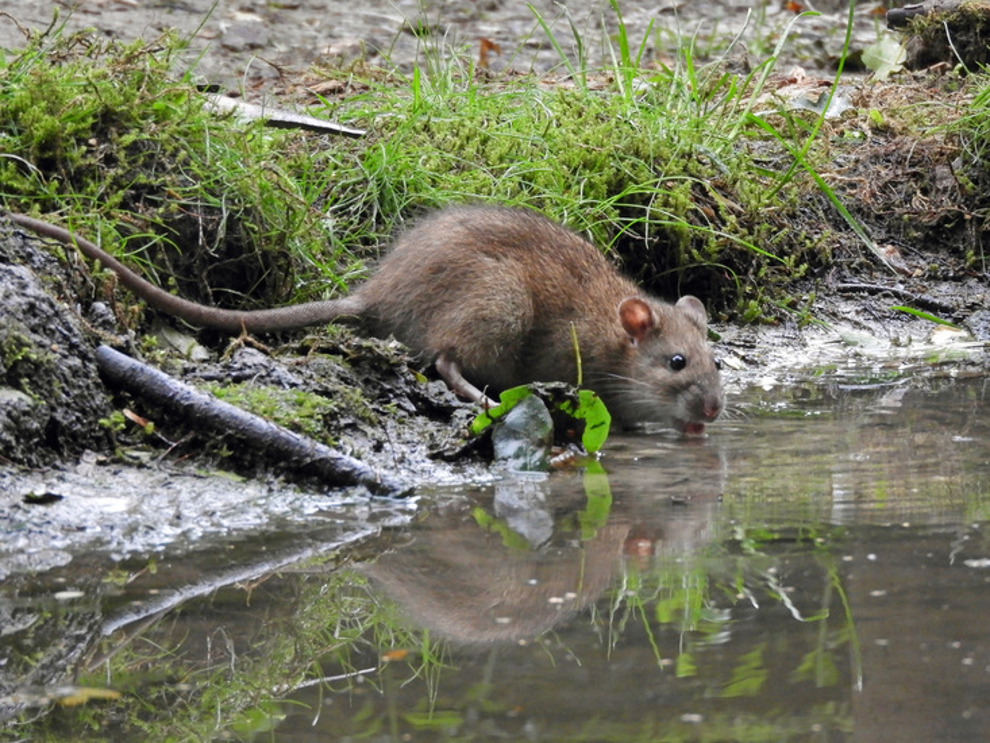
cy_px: 372
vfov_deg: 6.8
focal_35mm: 220
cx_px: 495
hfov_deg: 9.0
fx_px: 6293
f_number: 5.3
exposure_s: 1/50
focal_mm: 39.4
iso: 800
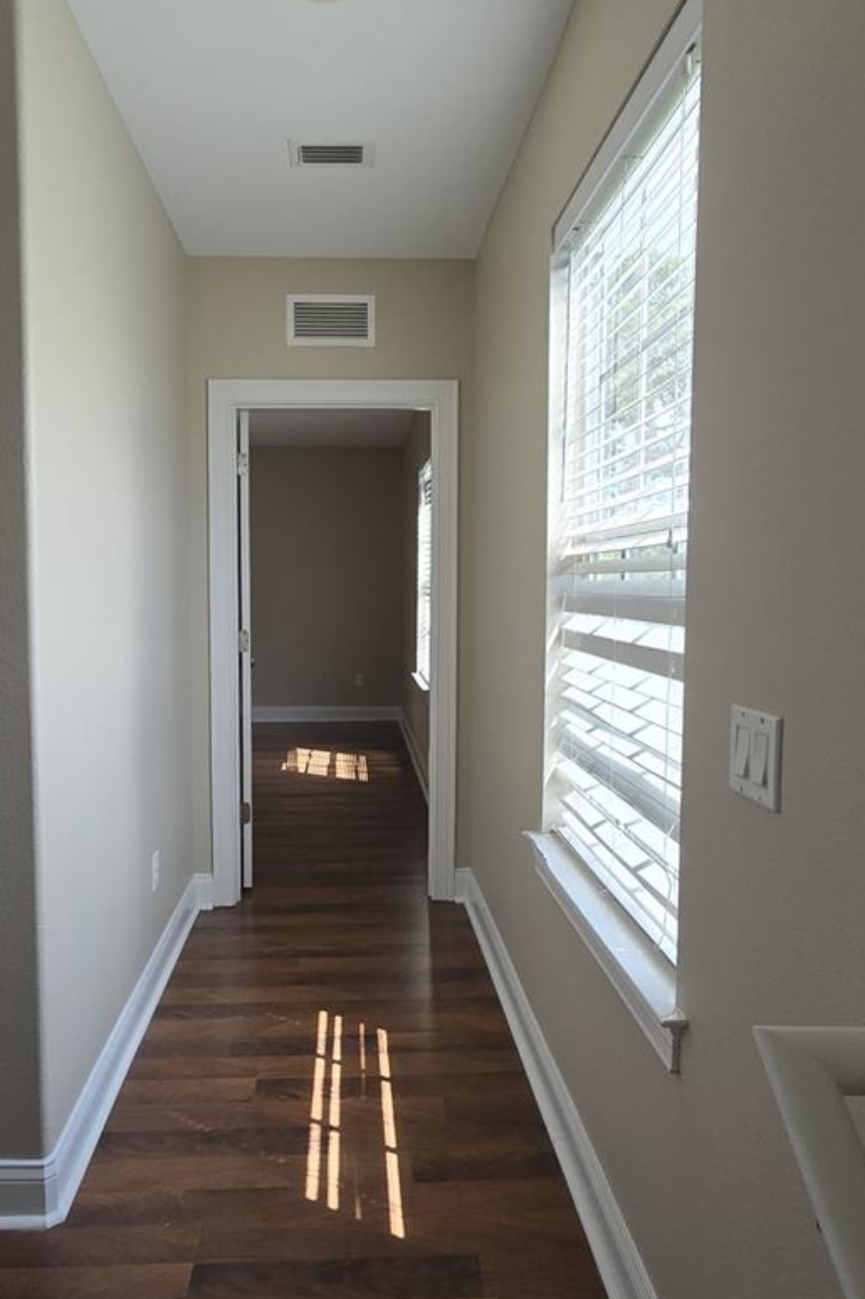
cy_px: 639
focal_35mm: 21
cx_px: 366
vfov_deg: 81.2
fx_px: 757
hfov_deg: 59.2
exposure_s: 1/122
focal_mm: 2.2
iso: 50
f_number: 2.2
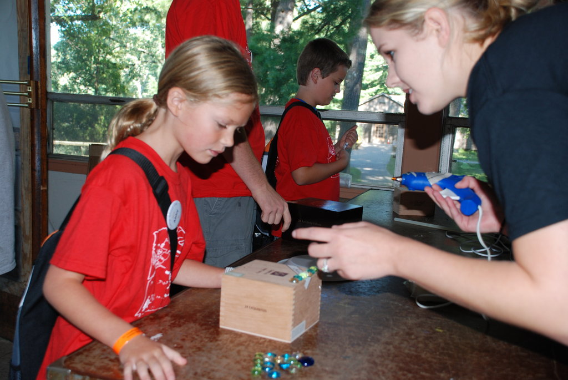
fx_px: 616
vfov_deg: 34.3
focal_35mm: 39
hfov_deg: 49.5
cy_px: 190
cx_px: 284
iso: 200
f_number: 4
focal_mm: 26
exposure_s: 1/60
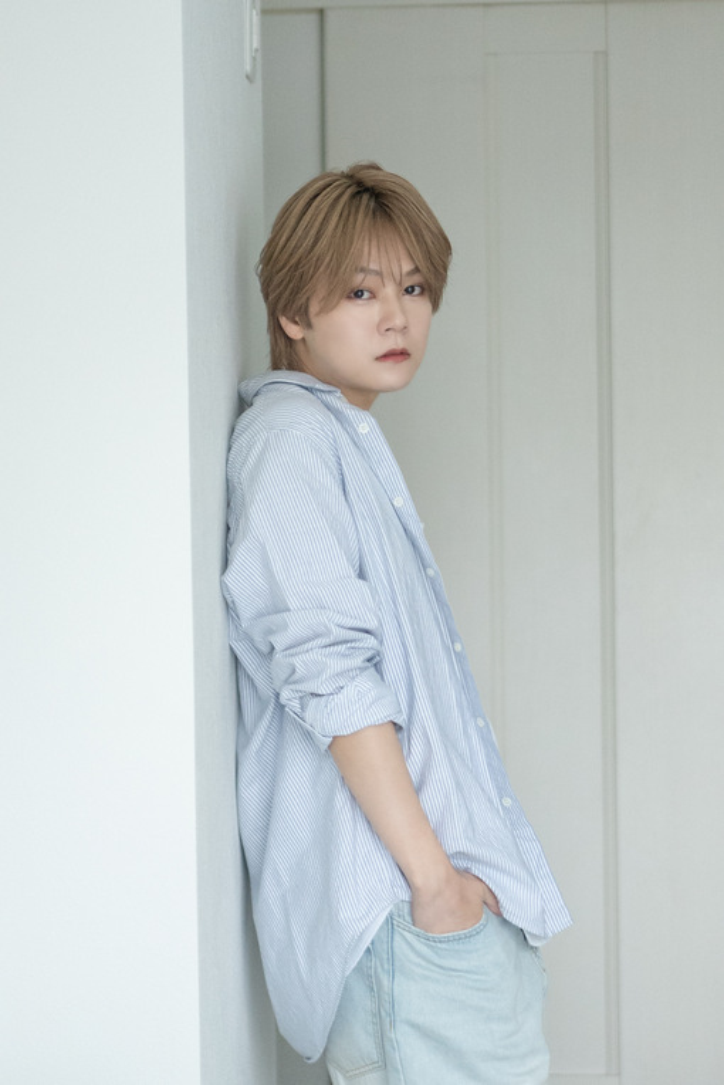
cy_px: 542
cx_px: 362
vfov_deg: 24.8
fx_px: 2471
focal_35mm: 82
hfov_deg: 16.7
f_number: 1.8
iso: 4000
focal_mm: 55
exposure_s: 1/125
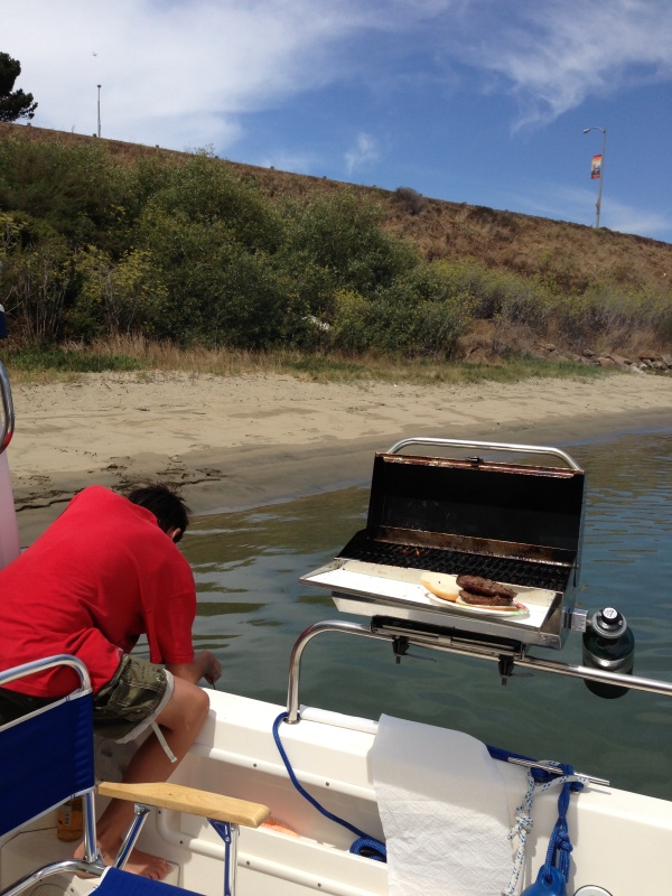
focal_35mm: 33
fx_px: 854
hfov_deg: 42.9
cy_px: 448
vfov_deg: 55.4
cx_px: 336
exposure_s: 1/2262
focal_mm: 4.13
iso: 50
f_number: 2.4
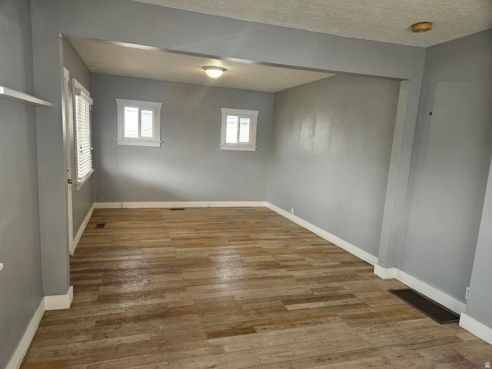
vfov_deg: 58.9
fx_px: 327
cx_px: 246
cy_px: 184
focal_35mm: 23
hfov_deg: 73.9
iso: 64
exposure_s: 1/120
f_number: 1.8
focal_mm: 5.4
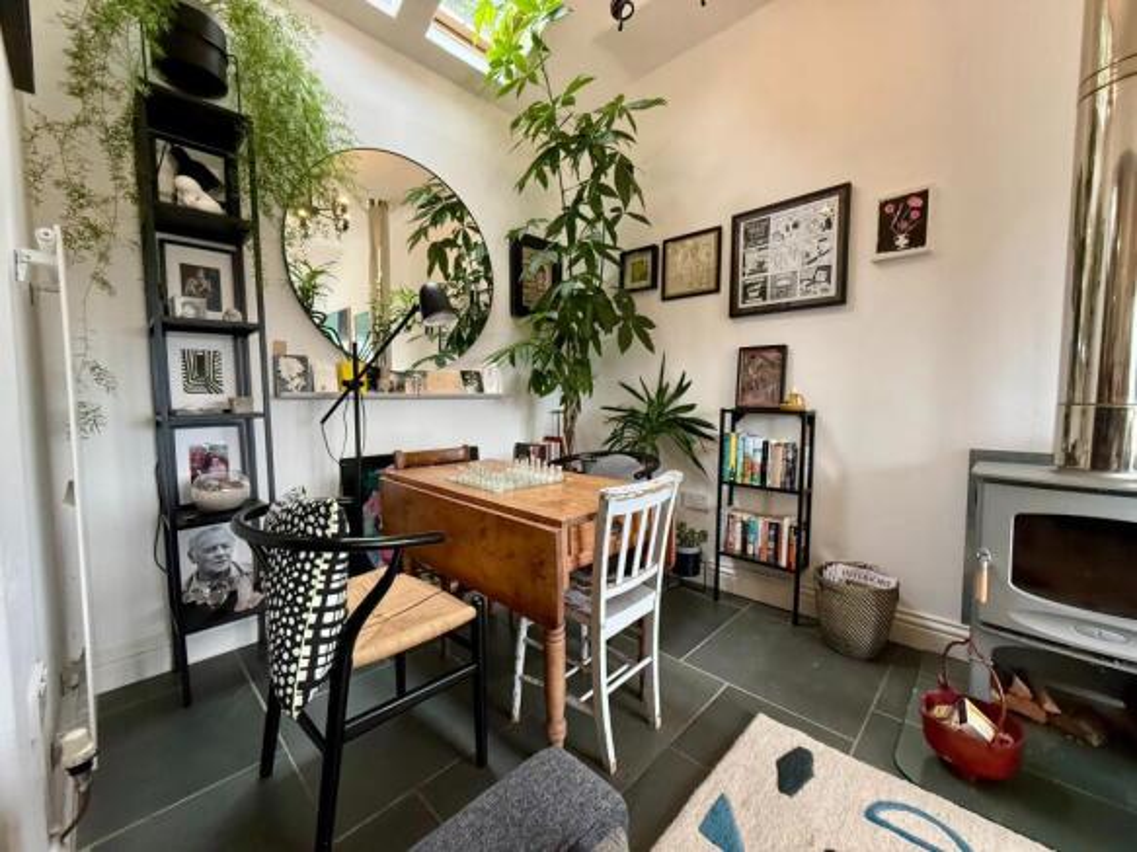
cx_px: 568
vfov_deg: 85.7
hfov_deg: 102.1
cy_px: 426
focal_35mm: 14
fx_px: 460
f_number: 2.2
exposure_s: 1/100
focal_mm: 2.22
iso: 320
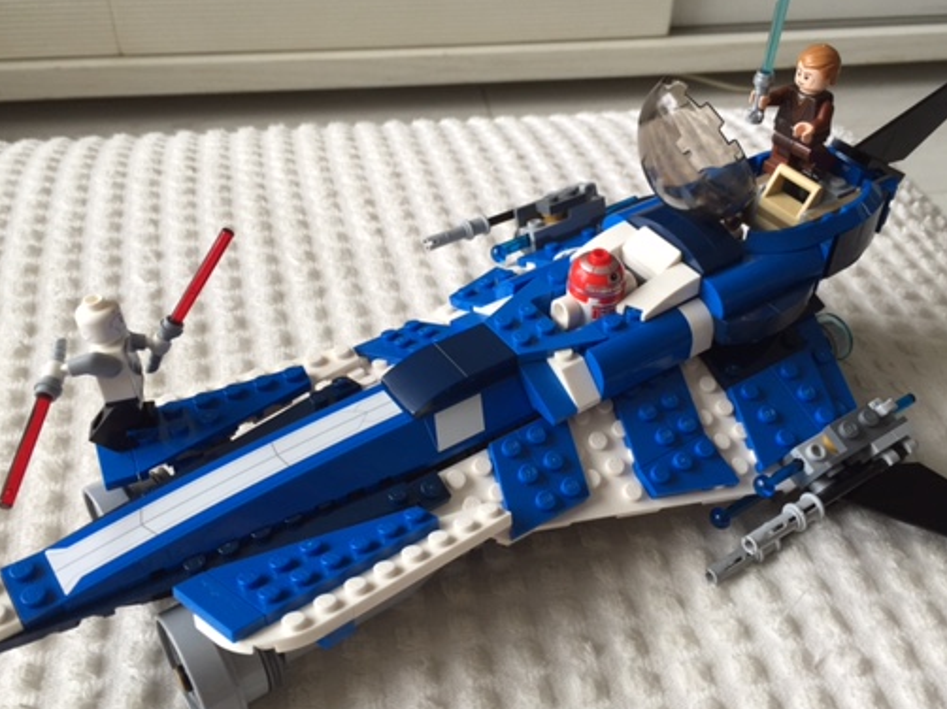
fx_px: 1012
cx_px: 490
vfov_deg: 38.6
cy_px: 353
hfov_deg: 50.1
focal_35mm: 37
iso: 50
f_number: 2.2
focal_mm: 4.15
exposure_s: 1/120
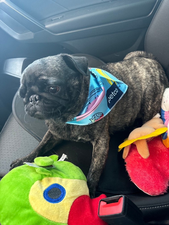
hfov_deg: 56.8
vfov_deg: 71.6
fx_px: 156
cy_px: 112
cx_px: 84
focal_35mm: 24
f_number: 1.78
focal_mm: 6.76
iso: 250
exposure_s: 1/60
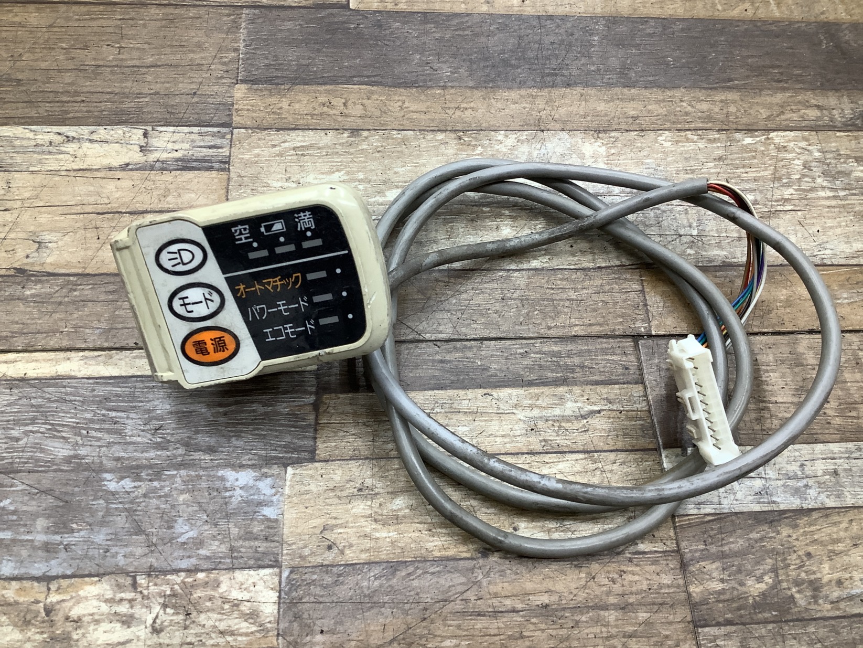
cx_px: 432
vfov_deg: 45.5
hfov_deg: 58.3
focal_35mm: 31
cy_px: 324
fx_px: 773
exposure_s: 1/60
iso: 125
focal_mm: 3.3
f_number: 2.4
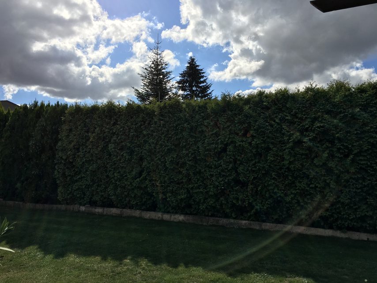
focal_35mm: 29
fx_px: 316
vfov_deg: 48.2
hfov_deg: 61.6
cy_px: 142
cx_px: 188
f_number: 2.2
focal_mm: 4.15
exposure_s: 1/2959
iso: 25
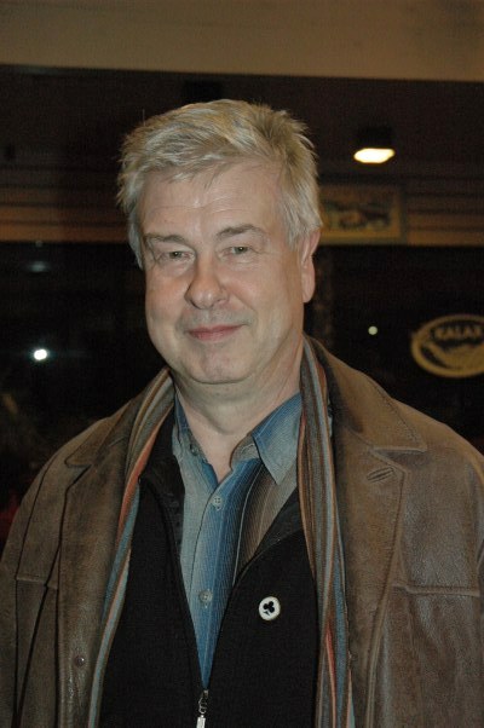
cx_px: 242
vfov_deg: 38.9
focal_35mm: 51
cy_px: 364
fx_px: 1031
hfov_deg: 26.4
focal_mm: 34
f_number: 5
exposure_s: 1/60
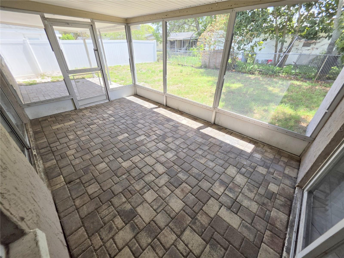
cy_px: 129
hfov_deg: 106.2
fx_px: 129
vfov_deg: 89.9
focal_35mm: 13
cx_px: 172
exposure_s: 1/332
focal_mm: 2.2
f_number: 1.9
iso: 32
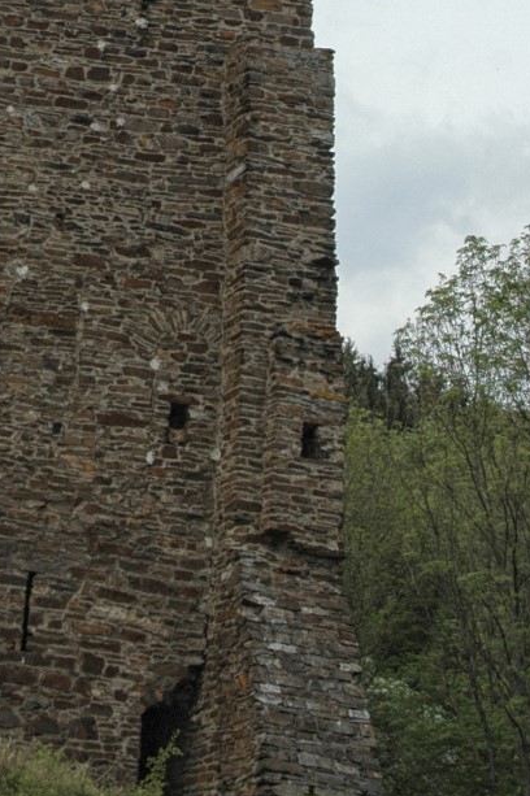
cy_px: -16
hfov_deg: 13.7
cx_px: 116
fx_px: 2196
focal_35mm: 99
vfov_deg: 19.9
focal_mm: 25
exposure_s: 1/320
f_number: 9
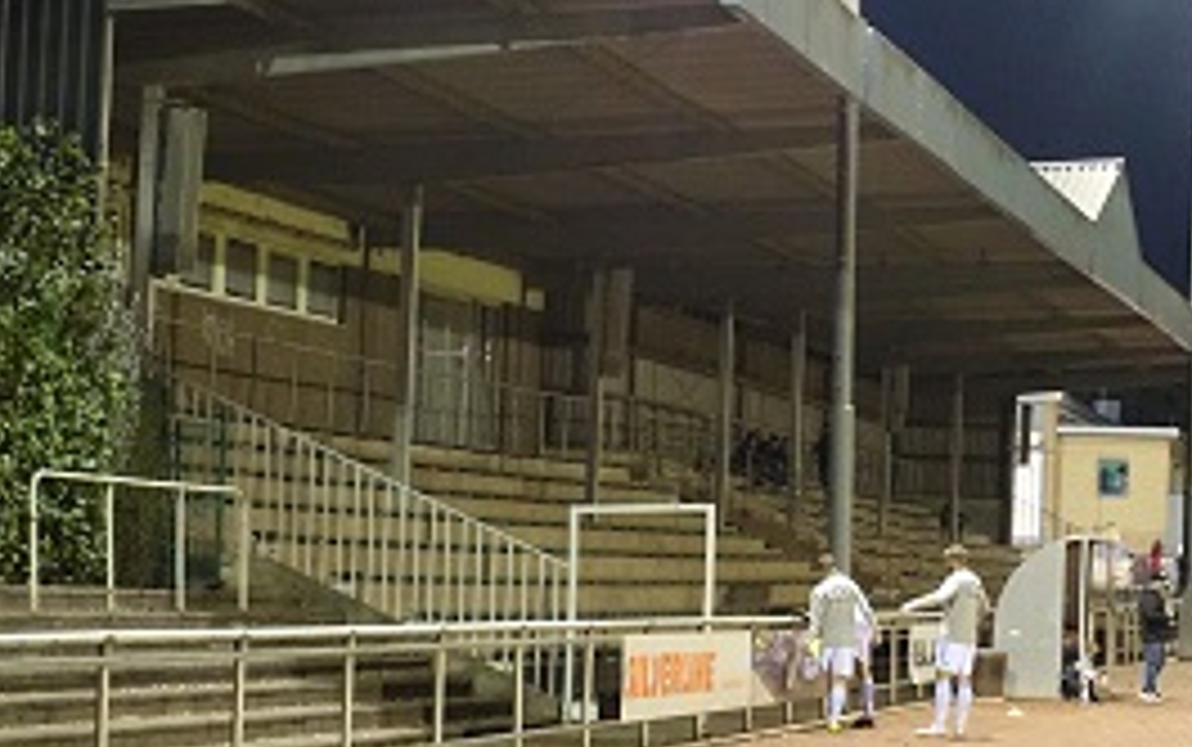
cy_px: 295
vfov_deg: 11.4
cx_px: 513
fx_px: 3738
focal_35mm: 115
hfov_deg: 18.1
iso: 3200
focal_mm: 24.82
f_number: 2.8
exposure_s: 1/25
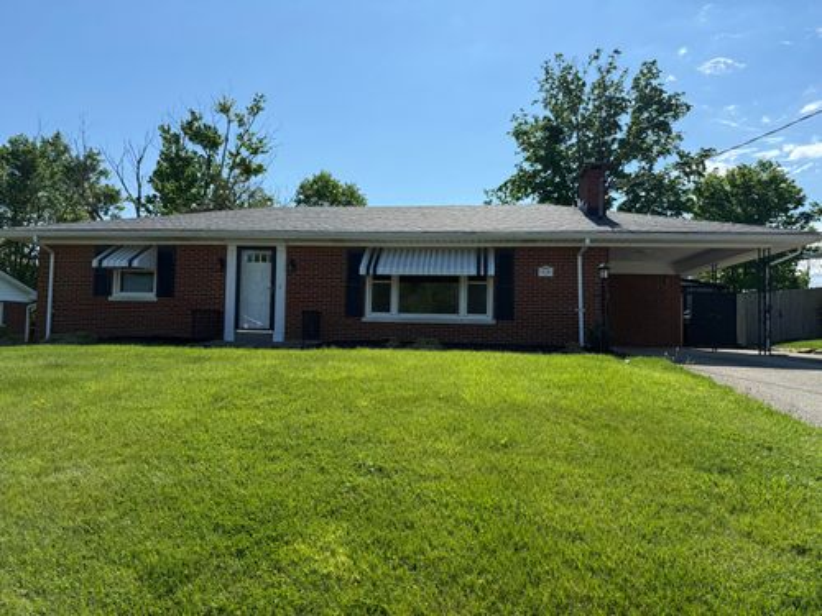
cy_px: 308
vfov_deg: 56.8
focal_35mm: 24
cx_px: 411
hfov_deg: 71.6
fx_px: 570
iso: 80
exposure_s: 1/4975
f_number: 1.78
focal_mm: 6.76
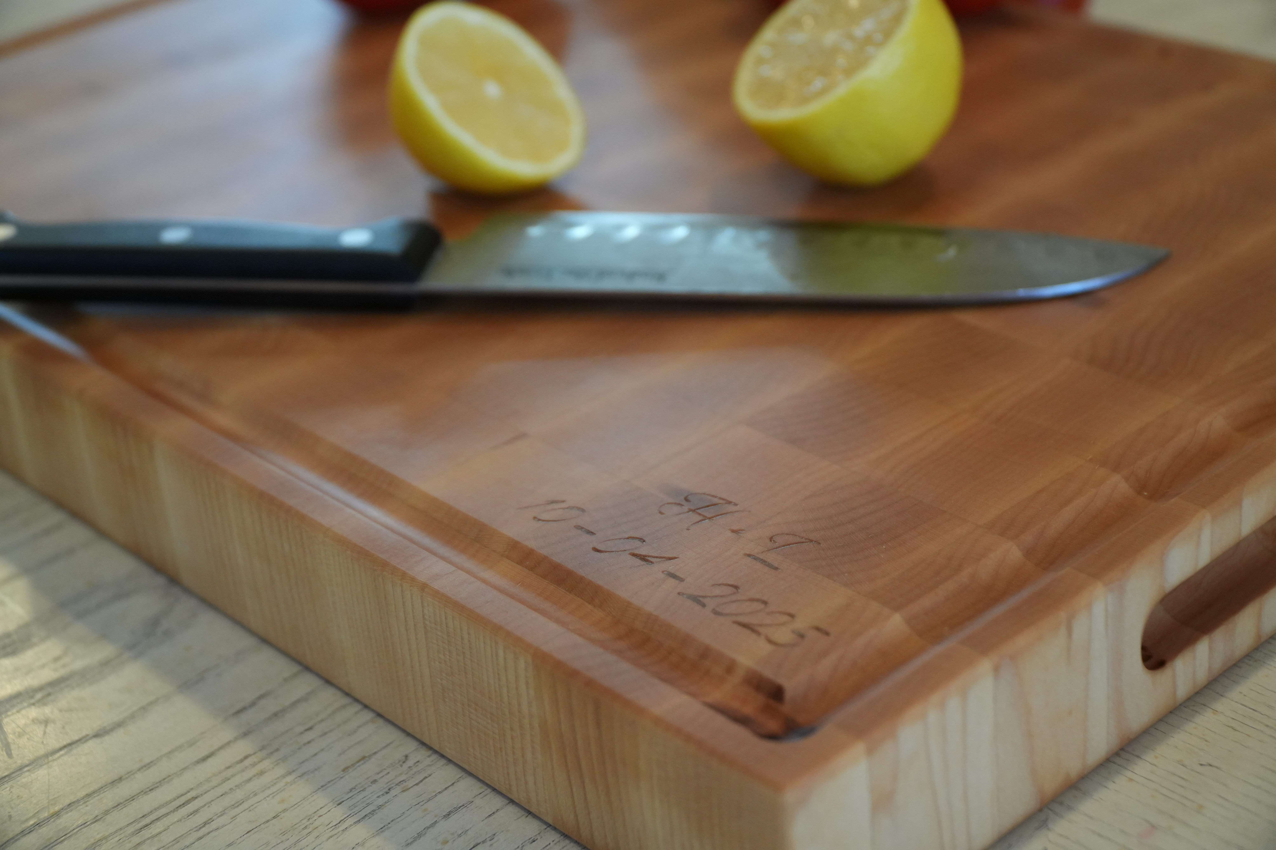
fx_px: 2020
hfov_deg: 35.1
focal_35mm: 57
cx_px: 638
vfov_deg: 23.8
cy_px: 425
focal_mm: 38
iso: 1250
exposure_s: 1/160
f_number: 4
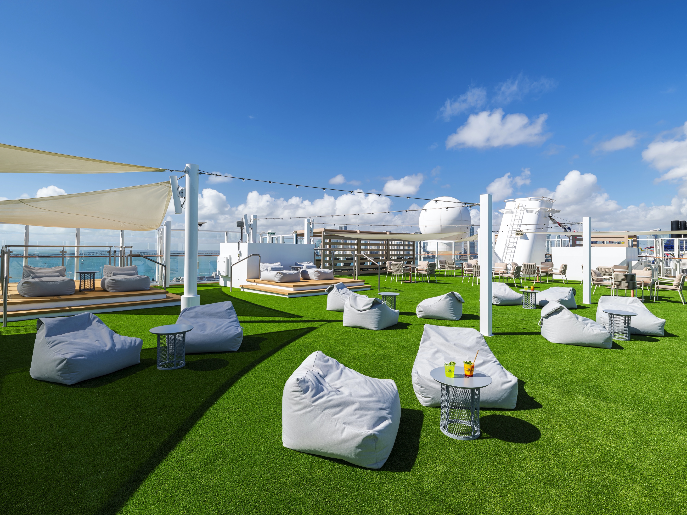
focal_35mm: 19
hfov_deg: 84.7
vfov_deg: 68.7
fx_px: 377
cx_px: 344
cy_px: 258
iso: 100
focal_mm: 23.8
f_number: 14
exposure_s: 1/40
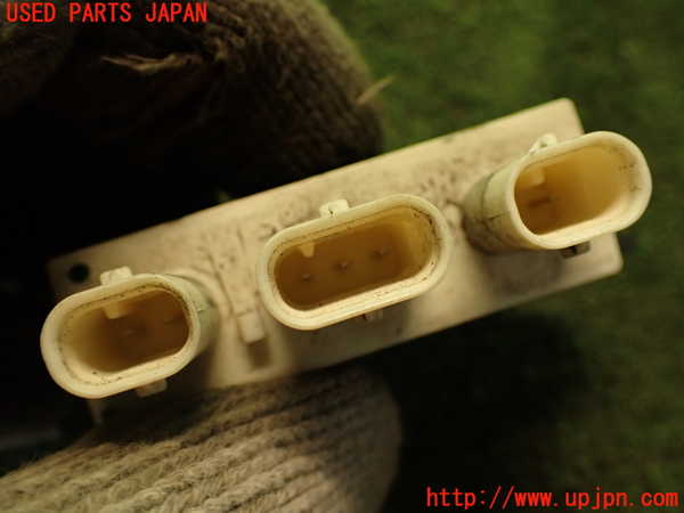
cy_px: 256
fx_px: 711
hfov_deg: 51.4
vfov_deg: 39.7
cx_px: 342
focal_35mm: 36
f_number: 2.5
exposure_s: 1/40
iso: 250
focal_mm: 6.37
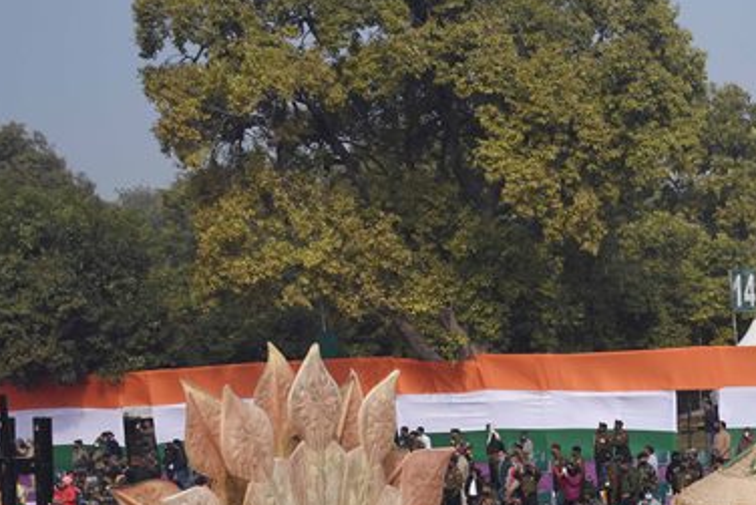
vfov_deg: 15.6
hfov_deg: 22.7
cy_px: 520
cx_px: 756
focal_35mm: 86
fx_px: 1808
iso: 400
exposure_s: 1/3200
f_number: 5.6
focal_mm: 27
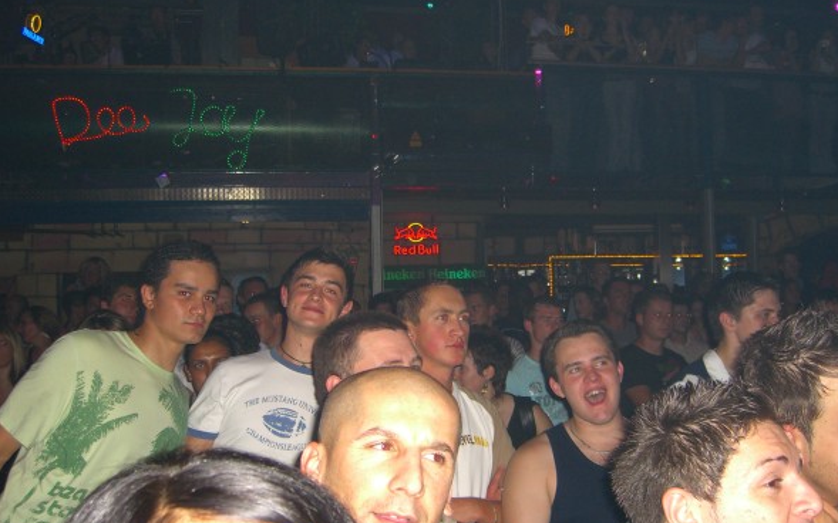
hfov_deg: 48.2
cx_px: 425
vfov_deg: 31.2
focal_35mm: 41
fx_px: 936
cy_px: 270
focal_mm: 7.9
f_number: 2.8
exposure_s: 1/60
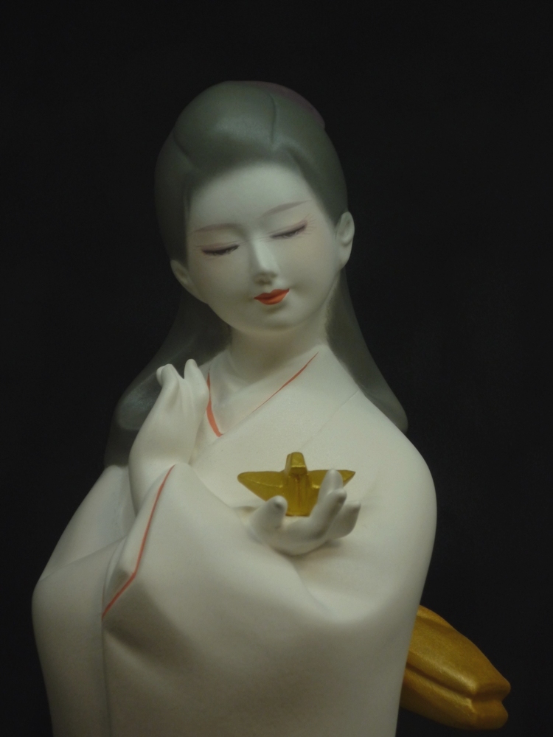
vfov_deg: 30.3
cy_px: 368
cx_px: 276
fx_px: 1363
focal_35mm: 64
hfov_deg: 22.9
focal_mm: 11.3
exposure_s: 1/50
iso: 160
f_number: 4.9
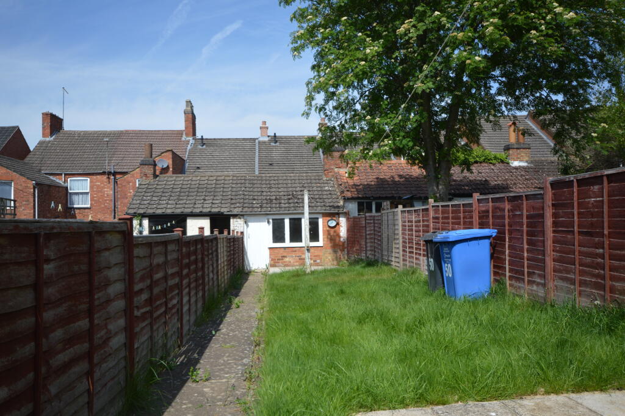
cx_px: 312
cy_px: 208
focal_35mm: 30
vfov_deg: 43.5
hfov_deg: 62.0
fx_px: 520
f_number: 7.1
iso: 100
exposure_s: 1/200
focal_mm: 20
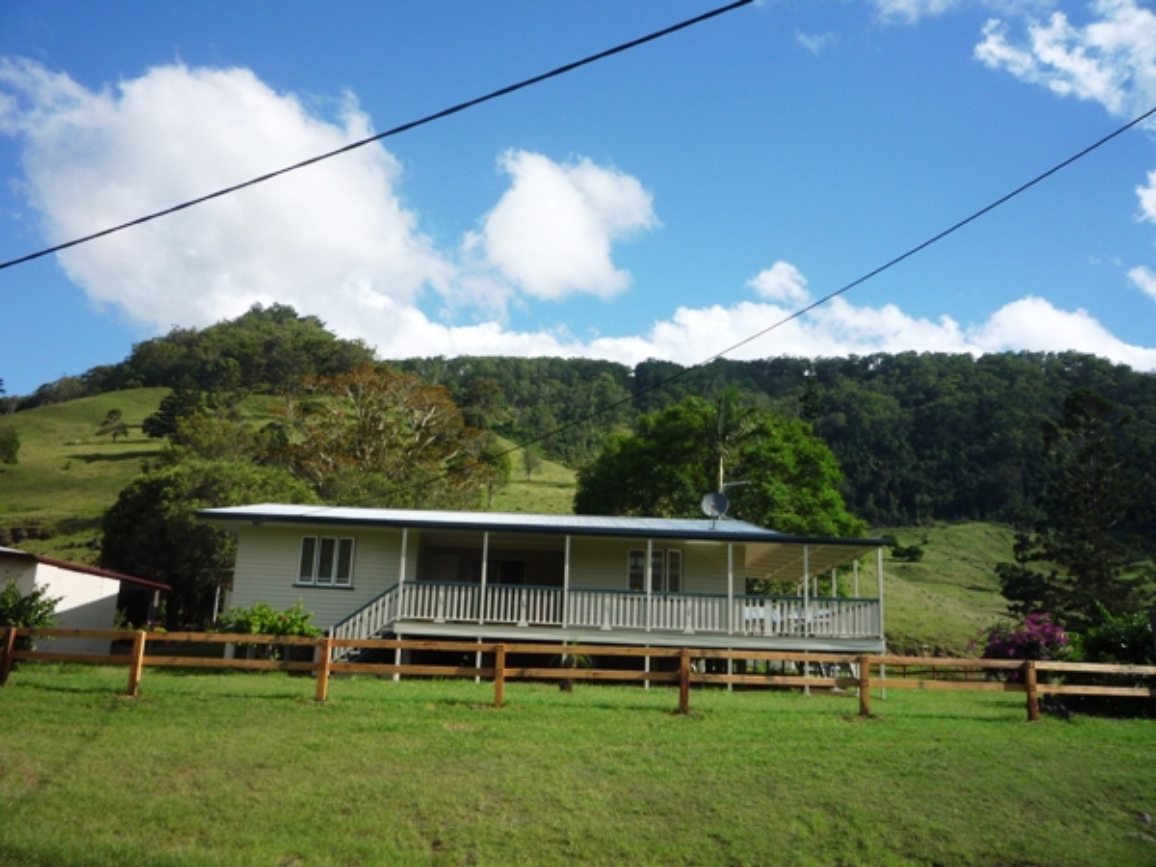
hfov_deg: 60.0
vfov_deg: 46.8
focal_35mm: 30
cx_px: 578
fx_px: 1002
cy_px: 434
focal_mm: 5.2
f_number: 5.6
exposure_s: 1/400
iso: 100
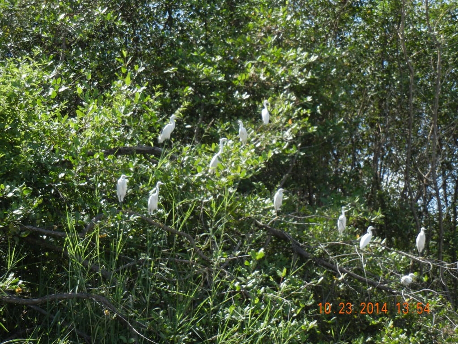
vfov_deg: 14.5
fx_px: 1350
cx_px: 229
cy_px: 172
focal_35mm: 102
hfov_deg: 19.3
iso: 160
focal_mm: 18.3
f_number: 4.5
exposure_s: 1/378
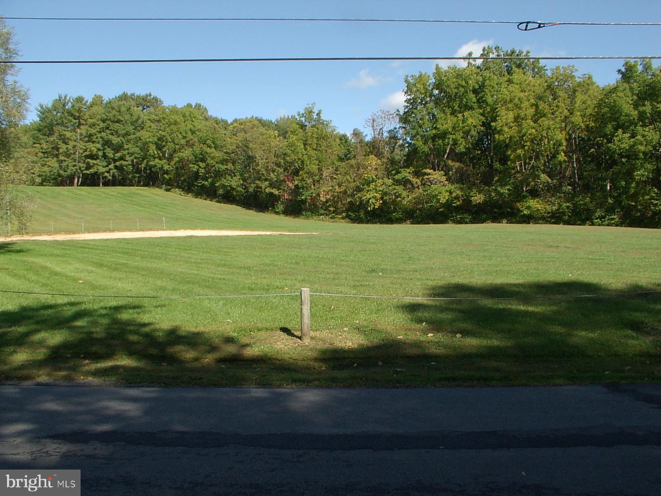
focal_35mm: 37
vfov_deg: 38.7
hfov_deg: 50.1
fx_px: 707
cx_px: 330
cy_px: 248
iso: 100
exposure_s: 1/180
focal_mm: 5.8
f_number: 6.7
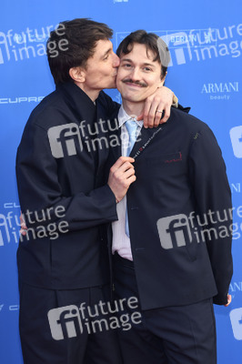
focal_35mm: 90
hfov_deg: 15.2
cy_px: 182
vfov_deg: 22.6
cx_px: 121
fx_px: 909
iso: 640
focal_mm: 90
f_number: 3.5
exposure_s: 1/800
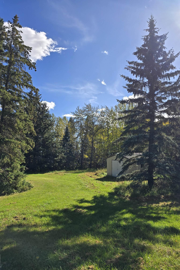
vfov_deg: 73.7
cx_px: 90
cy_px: 135
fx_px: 180
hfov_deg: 53.1
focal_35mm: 24
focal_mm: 6.3
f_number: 1.7
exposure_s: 1/885
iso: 12
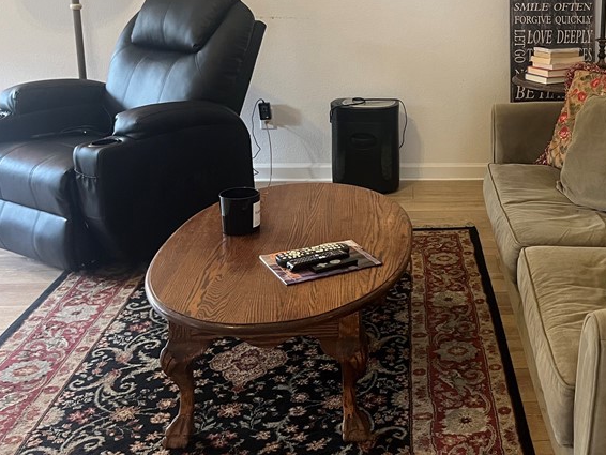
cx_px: 510
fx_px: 823
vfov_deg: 30.5
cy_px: 131
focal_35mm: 47
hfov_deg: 38.4
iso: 250
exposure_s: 1/60
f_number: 1.6
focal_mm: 5.1
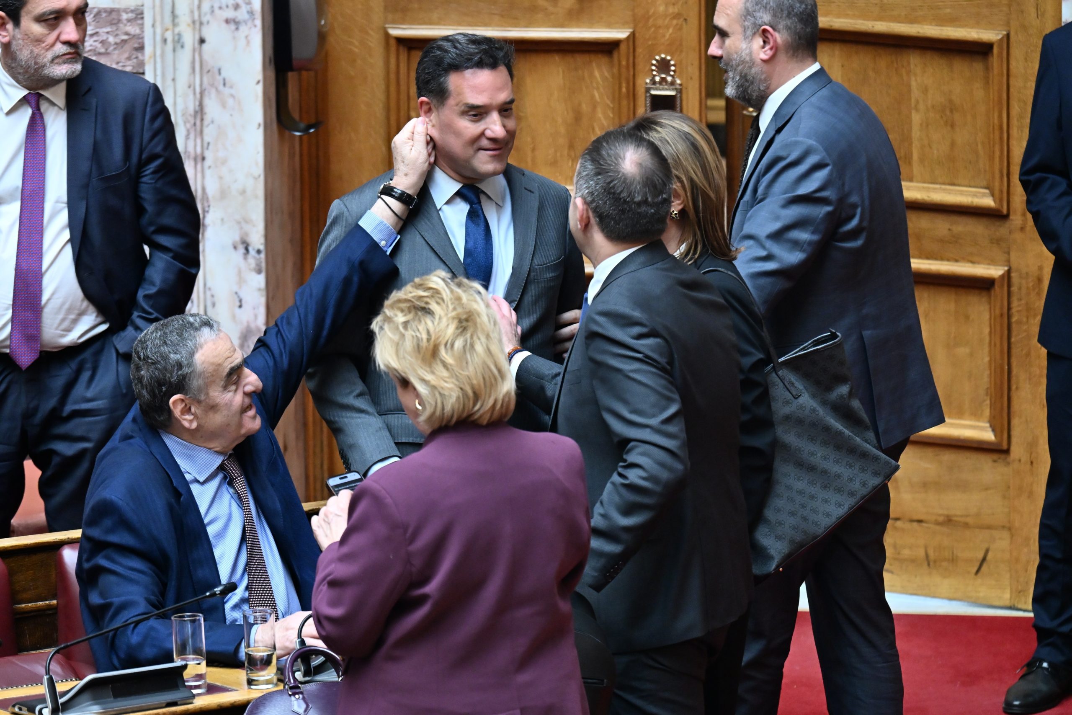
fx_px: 11315
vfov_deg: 3.6
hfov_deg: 5.4
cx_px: 536
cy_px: 358
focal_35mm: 380
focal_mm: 380
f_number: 6
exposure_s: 1/250
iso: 4000
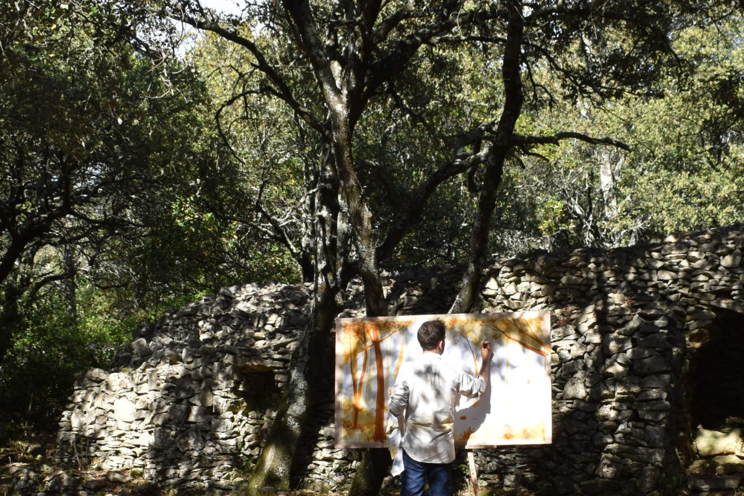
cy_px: 456
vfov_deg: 18.1
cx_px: 412
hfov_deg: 27.3
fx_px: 1531
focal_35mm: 74
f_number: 8
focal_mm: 23
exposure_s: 1/250
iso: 250
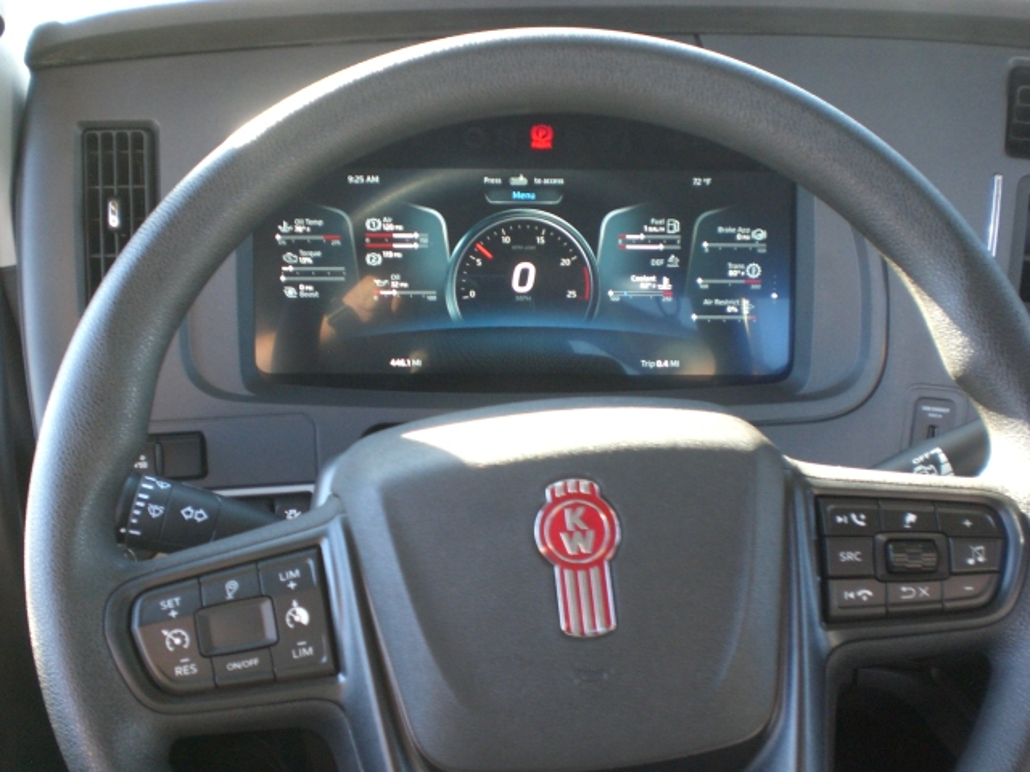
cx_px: 515
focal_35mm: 38
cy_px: 386
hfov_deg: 49.0
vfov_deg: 37.7
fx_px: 1131
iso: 200
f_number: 3.1
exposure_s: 1/60
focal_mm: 6.3
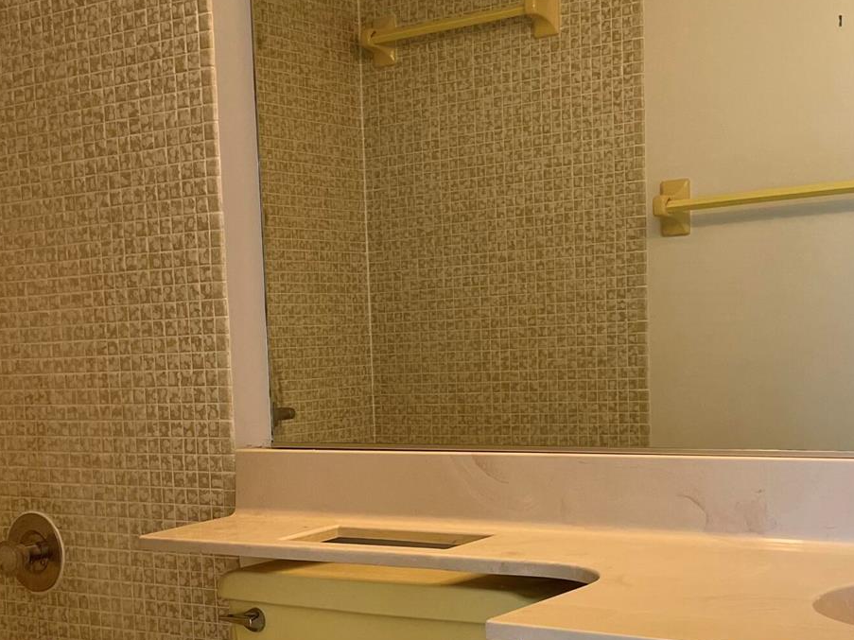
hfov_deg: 32.7
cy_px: 457
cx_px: 365
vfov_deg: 24.6
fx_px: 1455
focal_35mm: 59
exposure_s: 1/120
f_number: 1.6
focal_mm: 4.2
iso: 100
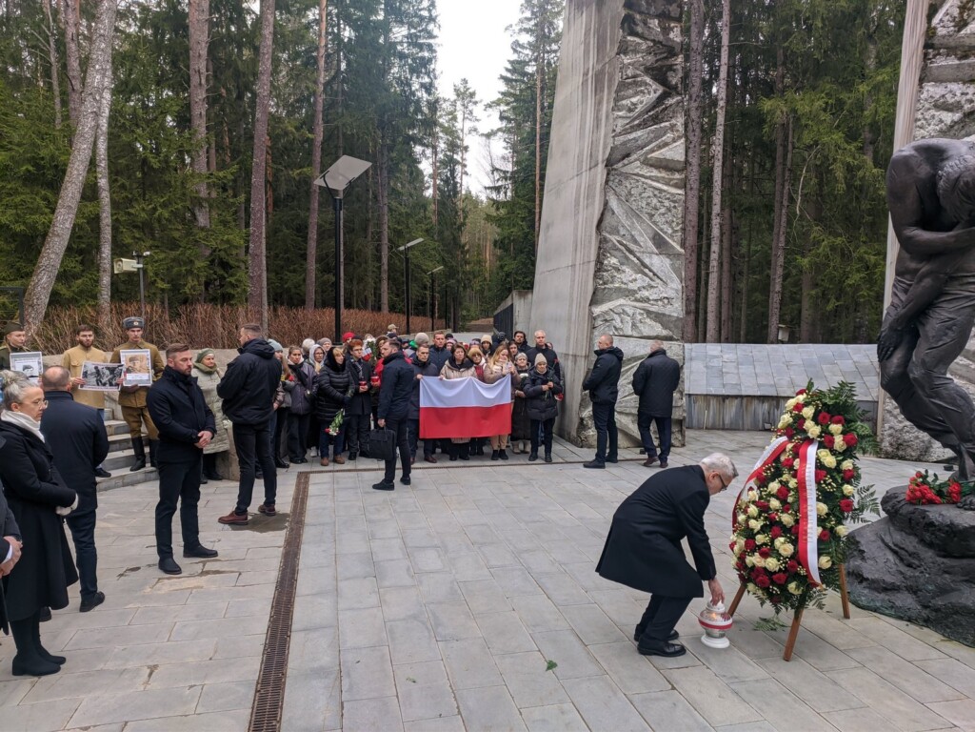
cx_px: 488
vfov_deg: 54.9
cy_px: 366
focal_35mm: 25
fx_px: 704
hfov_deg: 69.4
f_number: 2
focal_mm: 4.58
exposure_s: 1/187
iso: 35
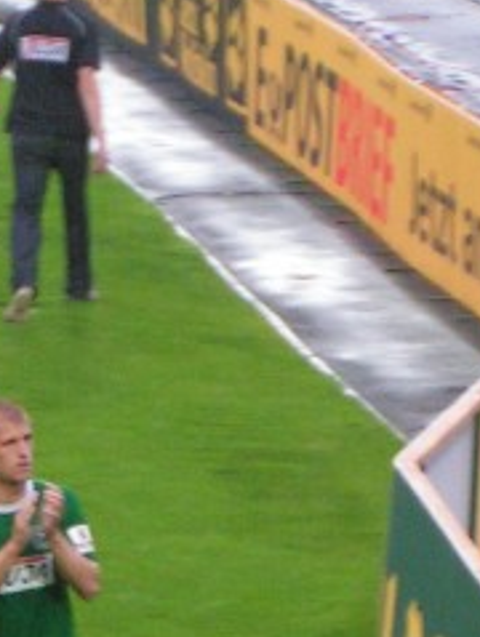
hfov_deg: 3.9
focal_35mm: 381
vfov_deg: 5.2
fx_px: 7025
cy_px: 333
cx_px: -253
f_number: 3.5
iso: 200
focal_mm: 17.4
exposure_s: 1/80
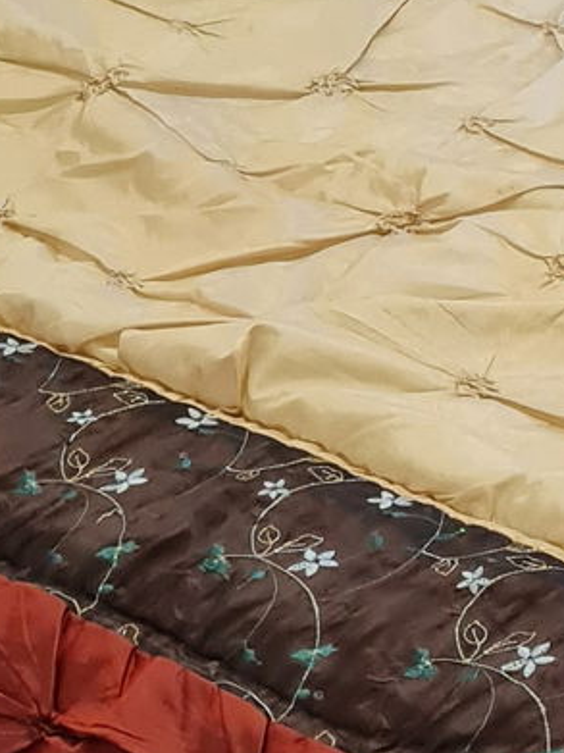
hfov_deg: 10.4
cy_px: 502
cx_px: 560
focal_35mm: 142
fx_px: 3087
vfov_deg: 13.9
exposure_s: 1/50
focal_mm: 5.4
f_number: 1.8
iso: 400
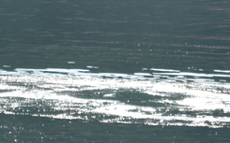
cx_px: 135
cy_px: 94
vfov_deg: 0.8
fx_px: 10033
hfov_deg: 1.3
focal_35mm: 1601
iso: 400
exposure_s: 1/640
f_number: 5.6
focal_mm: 300
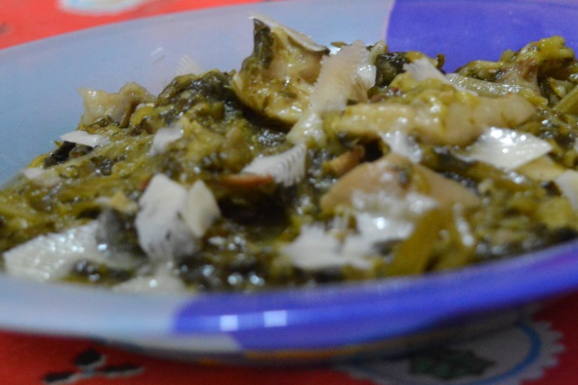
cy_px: 53
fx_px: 1877
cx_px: 372
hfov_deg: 17.5
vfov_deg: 11.6
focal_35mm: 117
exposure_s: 1/50
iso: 3200
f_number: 5
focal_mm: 42
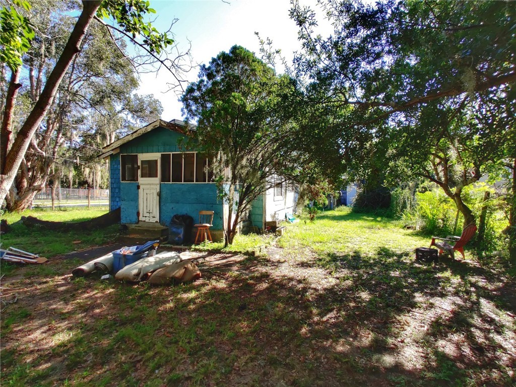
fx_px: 194
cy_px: 194
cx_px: 258
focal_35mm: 13
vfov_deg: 89.9
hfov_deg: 106.2
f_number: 2.2
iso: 100
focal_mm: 2.25
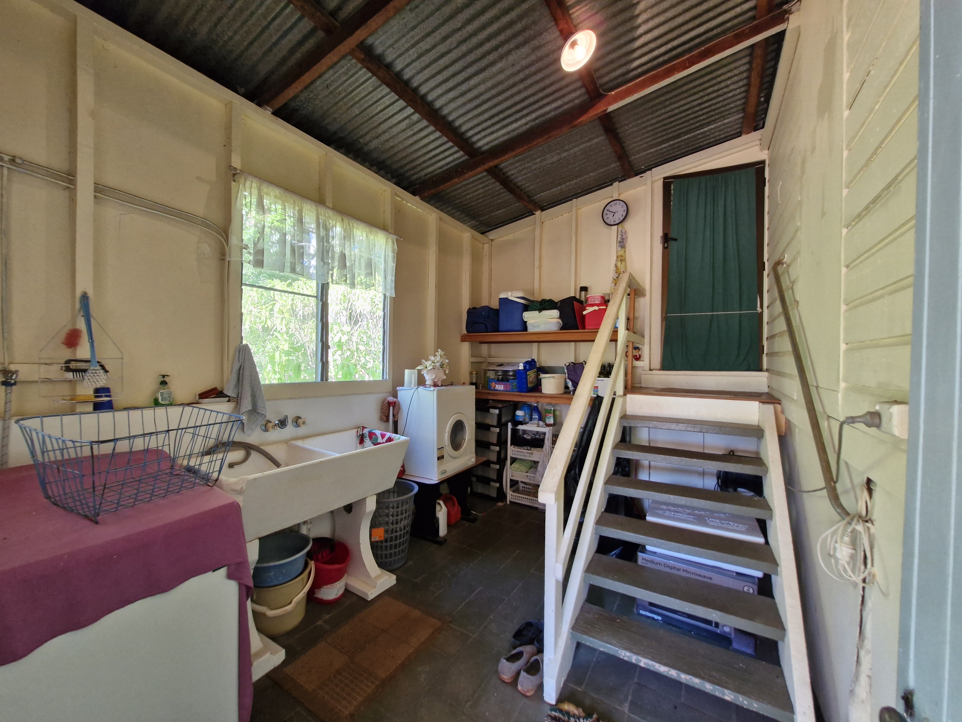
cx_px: 481
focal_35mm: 13
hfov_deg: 106.2
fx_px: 361
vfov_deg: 89.9
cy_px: 361
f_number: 2.2
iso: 160
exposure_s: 1/50
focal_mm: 1.74
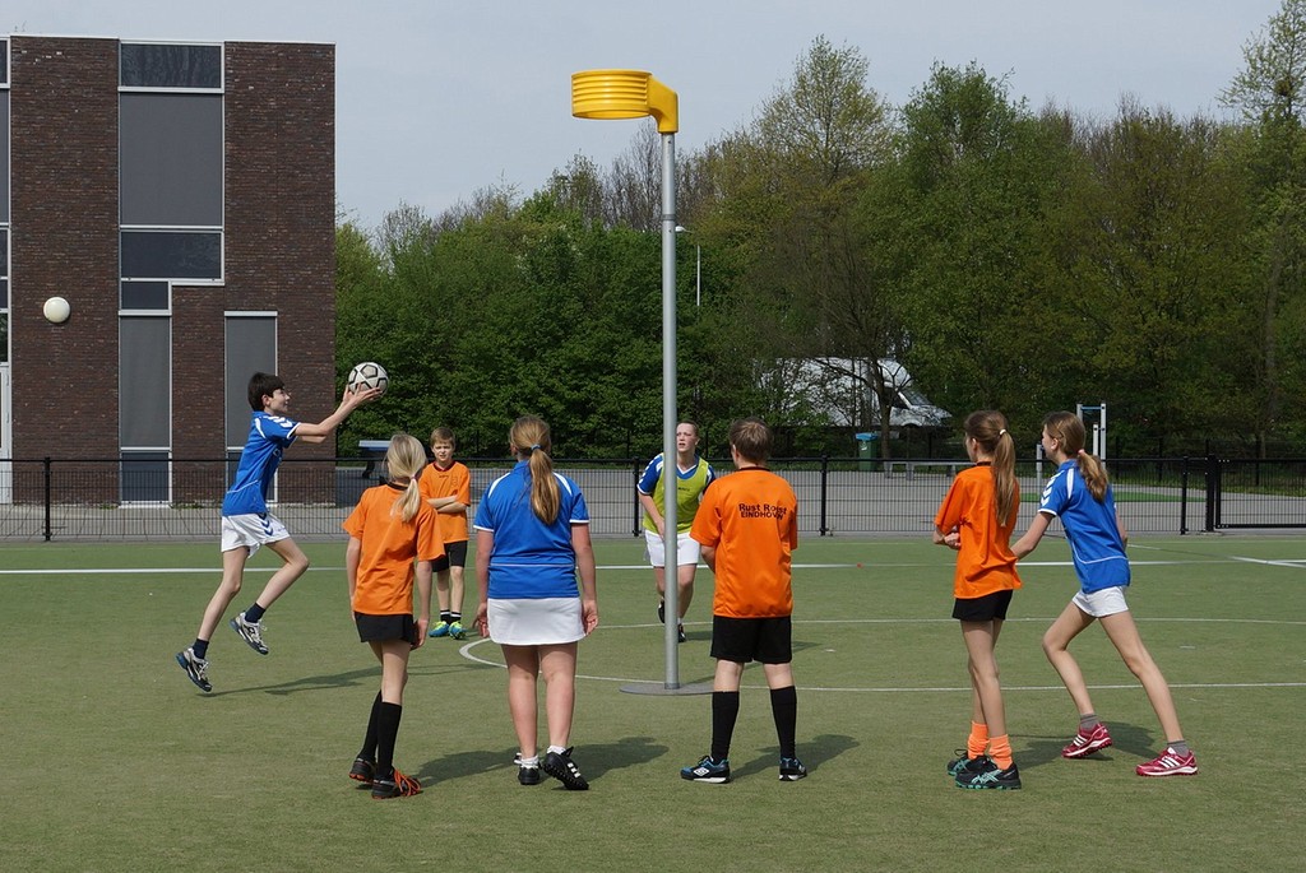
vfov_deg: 34.3
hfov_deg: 49.5
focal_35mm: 39
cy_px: 436
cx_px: 653
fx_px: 1416
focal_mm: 26
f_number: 5
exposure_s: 1/800
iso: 100
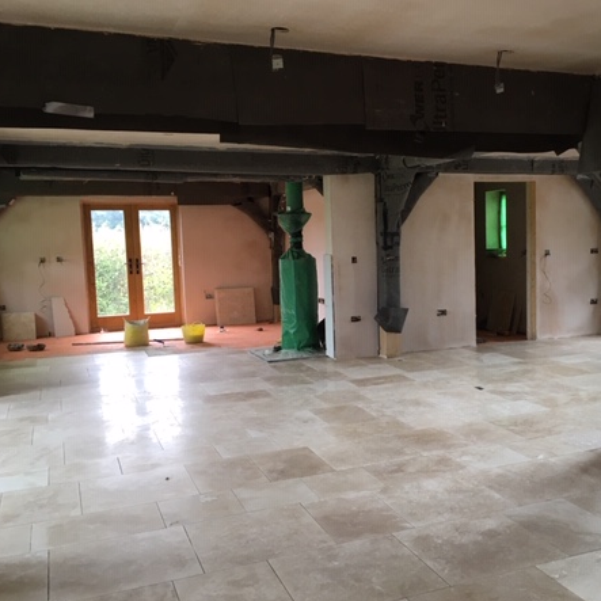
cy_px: 304
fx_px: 727
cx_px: 406
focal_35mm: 37
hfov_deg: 44.2
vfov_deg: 44.9
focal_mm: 4.15
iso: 50
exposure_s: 1/33
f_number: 2.2
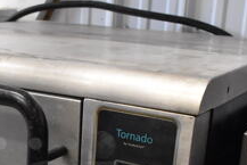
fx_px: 522
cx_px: 35
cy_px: 190
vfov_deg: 17.3
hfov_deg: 26.0
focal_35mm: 76
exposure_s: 1/125
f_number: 3.5
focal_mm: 18
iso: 2800
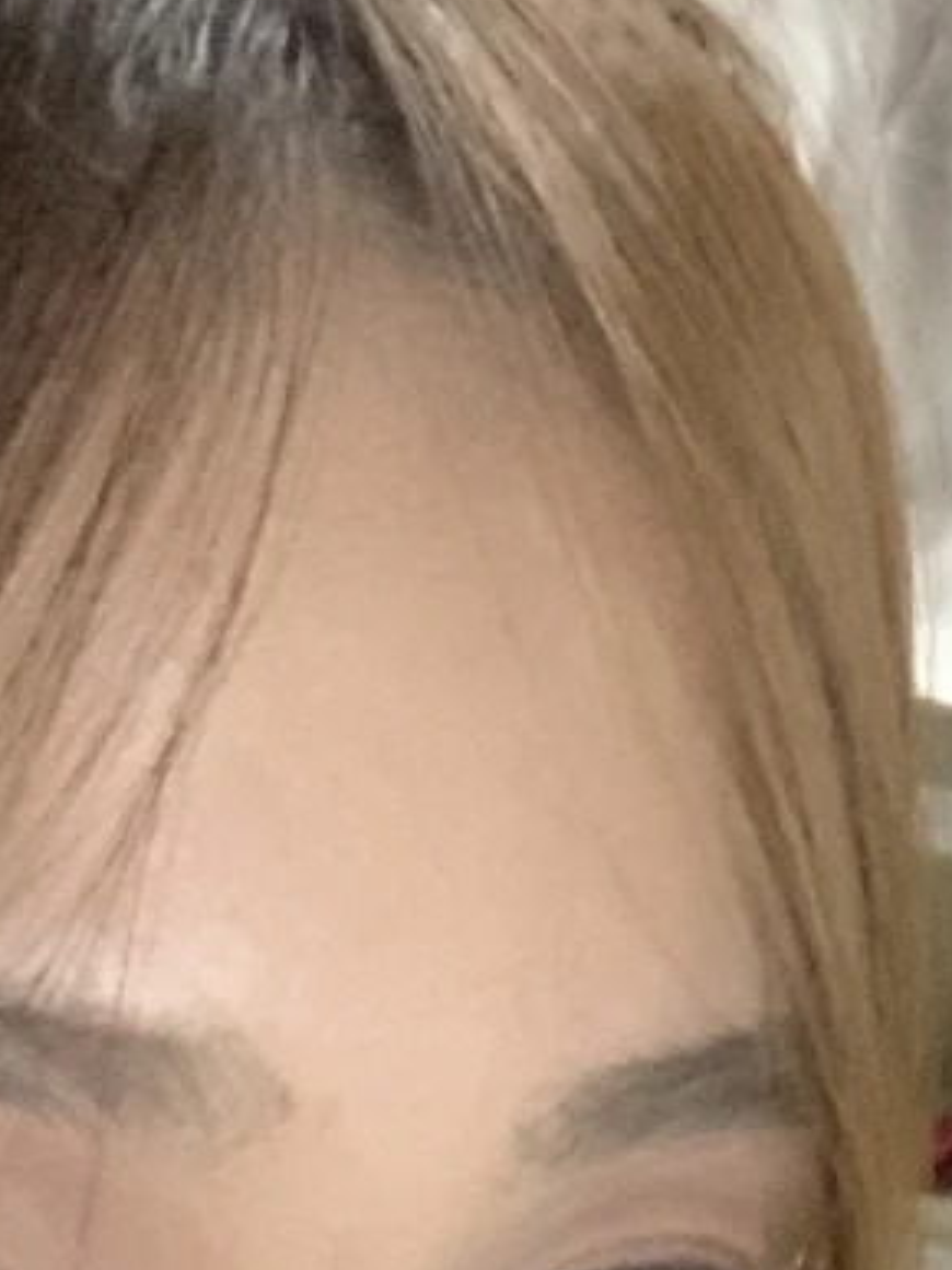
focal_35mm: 119
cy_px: 2100
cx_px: -305
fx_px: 4366
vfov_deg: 14.9
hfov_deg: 12.1
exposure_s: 1/30
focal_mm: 2.87
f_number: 2.2
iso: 500
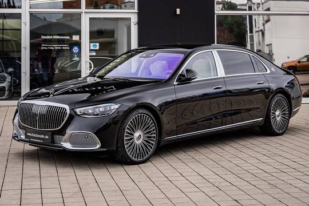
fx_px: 326
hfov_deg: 50.7
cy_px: 103
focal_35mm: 38
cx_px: 154
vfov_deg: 35.1
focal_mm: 38
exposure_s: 1/200
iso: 640
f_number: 4
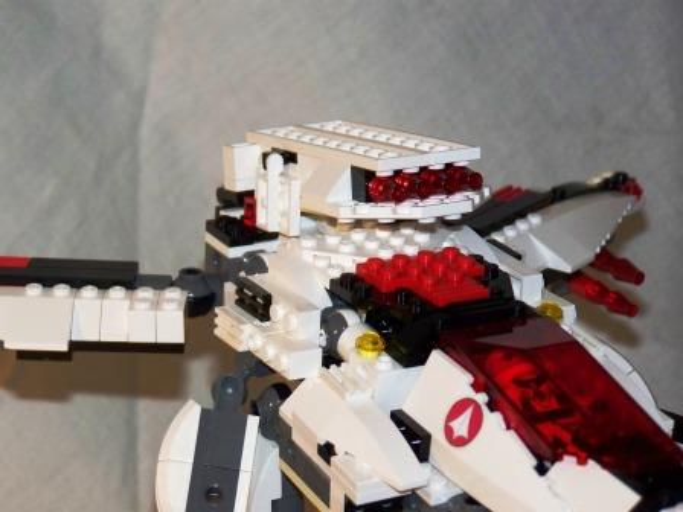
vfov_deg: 11.1
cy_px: 256
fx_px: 2644
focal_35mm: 134
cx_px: 342
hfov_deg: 14.7
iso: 250
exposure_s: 1/50
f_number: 3.2
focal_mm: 22.2
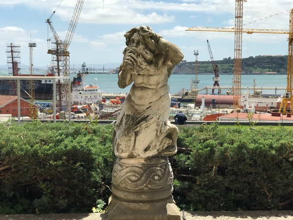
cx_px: 146
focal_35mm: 57
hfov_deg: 33.8
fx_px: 482
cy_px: 110
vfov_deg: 25.7
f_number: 2.8
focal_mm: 6.6
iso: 20
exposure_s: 1/1212
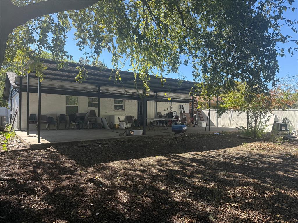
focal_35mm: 24
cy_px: 112
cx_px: 149
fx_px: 207
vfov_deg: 56.8
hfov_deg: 71.6
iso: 100
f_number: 1.78
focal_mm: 6.76
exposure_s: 1/1437
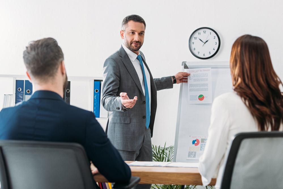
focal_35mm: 85
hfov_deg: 23.9
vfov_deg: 16.1
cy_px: 94
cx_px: 142
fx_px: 668
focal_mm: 85
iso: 125
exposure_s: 1/200
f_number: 4
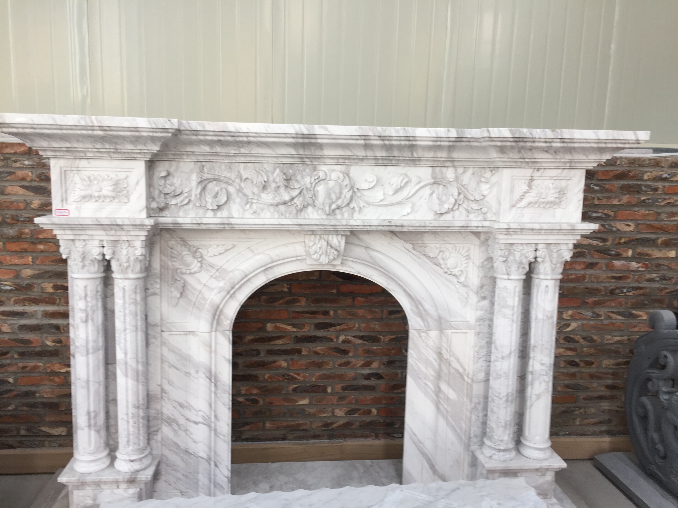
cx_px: 339
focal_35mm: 29
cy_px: 254
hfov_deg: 61.7
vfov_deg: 48.2
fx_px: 568
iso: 40
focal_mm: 4.15
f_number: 2.2
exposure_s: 1/50
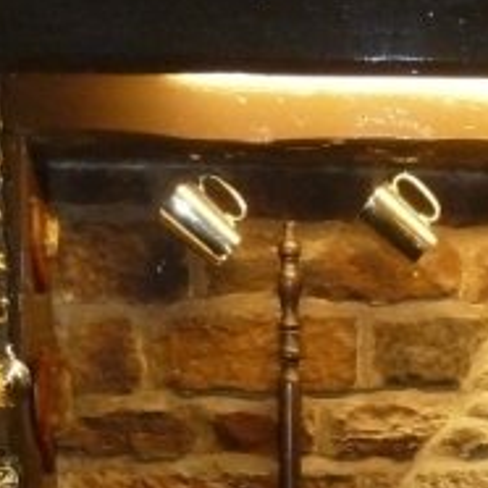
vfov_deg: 17.7
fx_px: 1515
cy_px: 525
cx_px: 585
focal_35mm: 95
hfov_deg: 17.4
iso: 400
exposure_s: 1/30
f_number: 3.3
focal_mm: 4.1
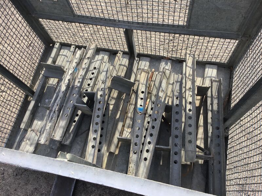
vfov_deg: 45.4
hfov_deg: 58.4
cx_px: 131
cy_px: 98
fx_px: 235
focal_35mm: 31
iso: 25
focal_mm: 3.3
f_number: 2.4
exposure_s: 1/348
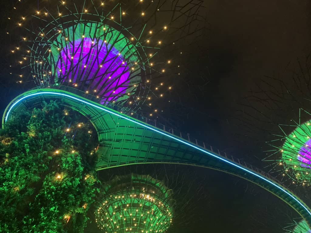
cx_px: 156
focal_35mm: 26
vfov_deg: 53.1
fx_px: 234
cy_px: 116
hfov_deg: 67.3
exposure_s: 1/25
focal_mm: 4.2
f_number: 1.8
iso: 640
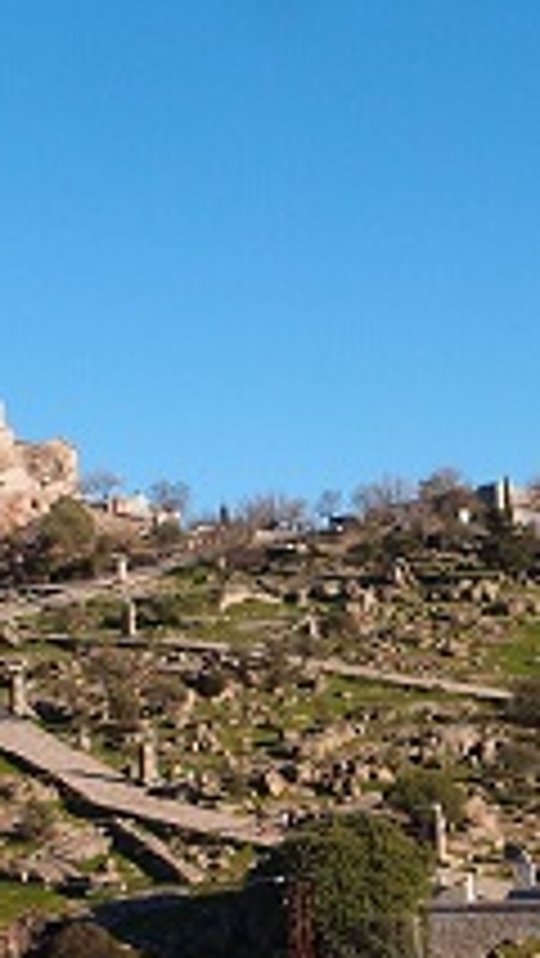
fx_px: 2517
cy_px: 607
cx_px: 403
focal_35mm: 99
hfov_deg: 12.2
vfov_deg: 21.5
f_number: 3.2
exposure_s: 1/1600
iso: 100
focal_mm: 8.99
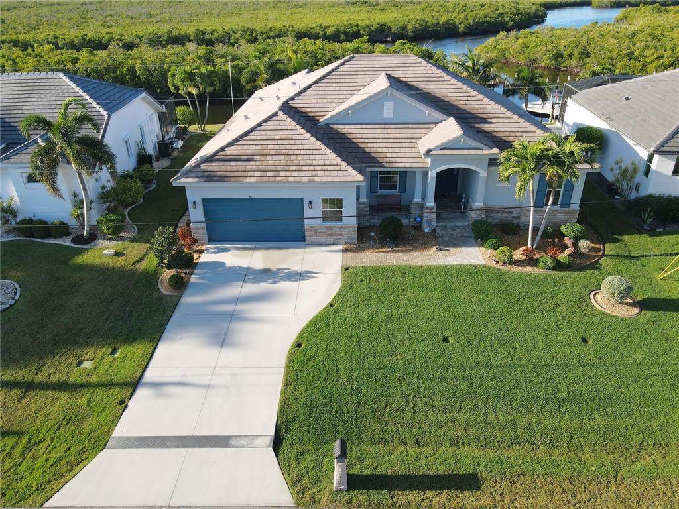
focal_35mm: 24
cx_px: 340
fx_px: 471
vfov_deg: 56.8
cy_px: 254
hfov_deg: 71.6
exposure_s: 1/320
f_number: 2.8
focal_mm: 4.5
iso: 100
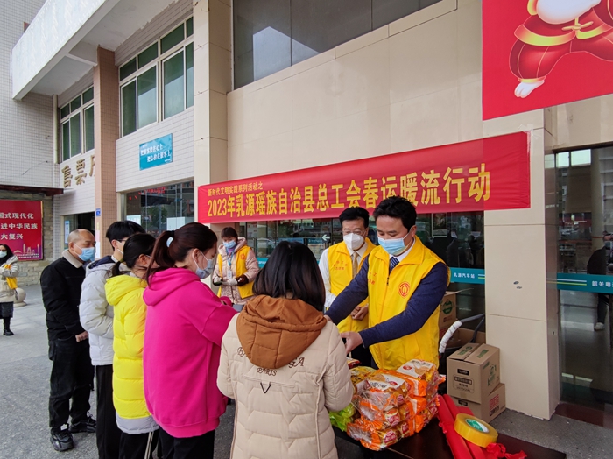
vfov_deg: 65.9
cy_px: 230
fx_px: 354
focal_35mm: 20
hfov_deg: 81.8
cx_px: 306
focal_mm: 2.35
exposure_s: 1/208
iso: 50
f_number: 2.2
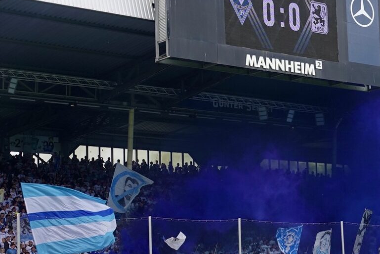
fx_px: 1099
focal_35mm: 104
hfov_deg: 19.2
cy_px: 146
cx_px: 356
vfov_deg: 13.2
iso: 100
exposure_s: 1/320
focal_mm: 18.21
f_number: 4
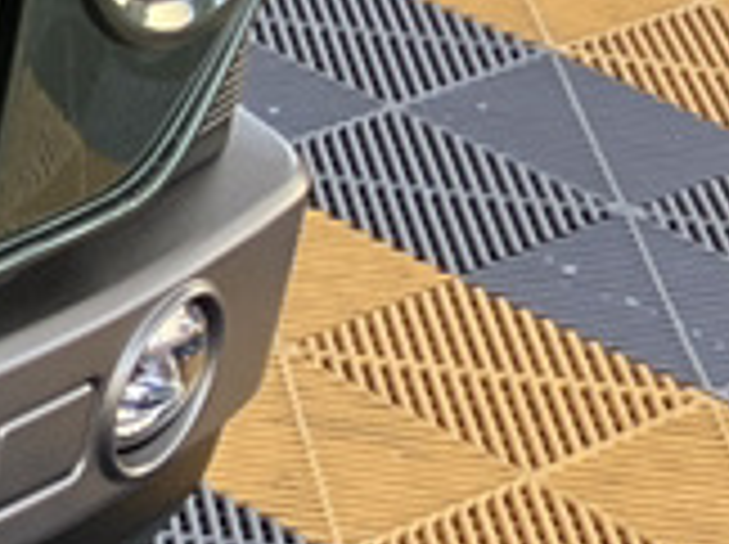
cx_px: -1827
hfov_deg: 7.6
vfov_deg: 7.0
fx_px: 4374
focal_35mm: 208
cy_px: -211
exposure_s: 1/120
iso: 50
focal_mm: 3.99
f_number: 1.8
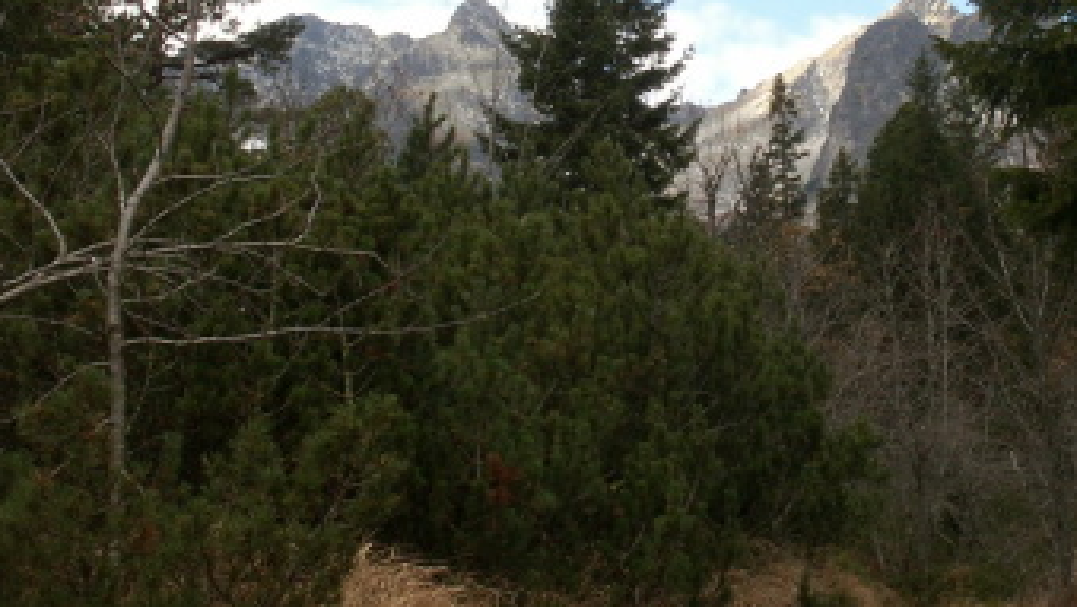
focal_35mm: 76
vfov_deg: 15.8
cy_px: 111
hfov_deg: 27.5
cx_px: 807
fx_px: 2171
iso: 50
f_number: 7.1
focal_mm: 7.7
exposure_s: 1/100
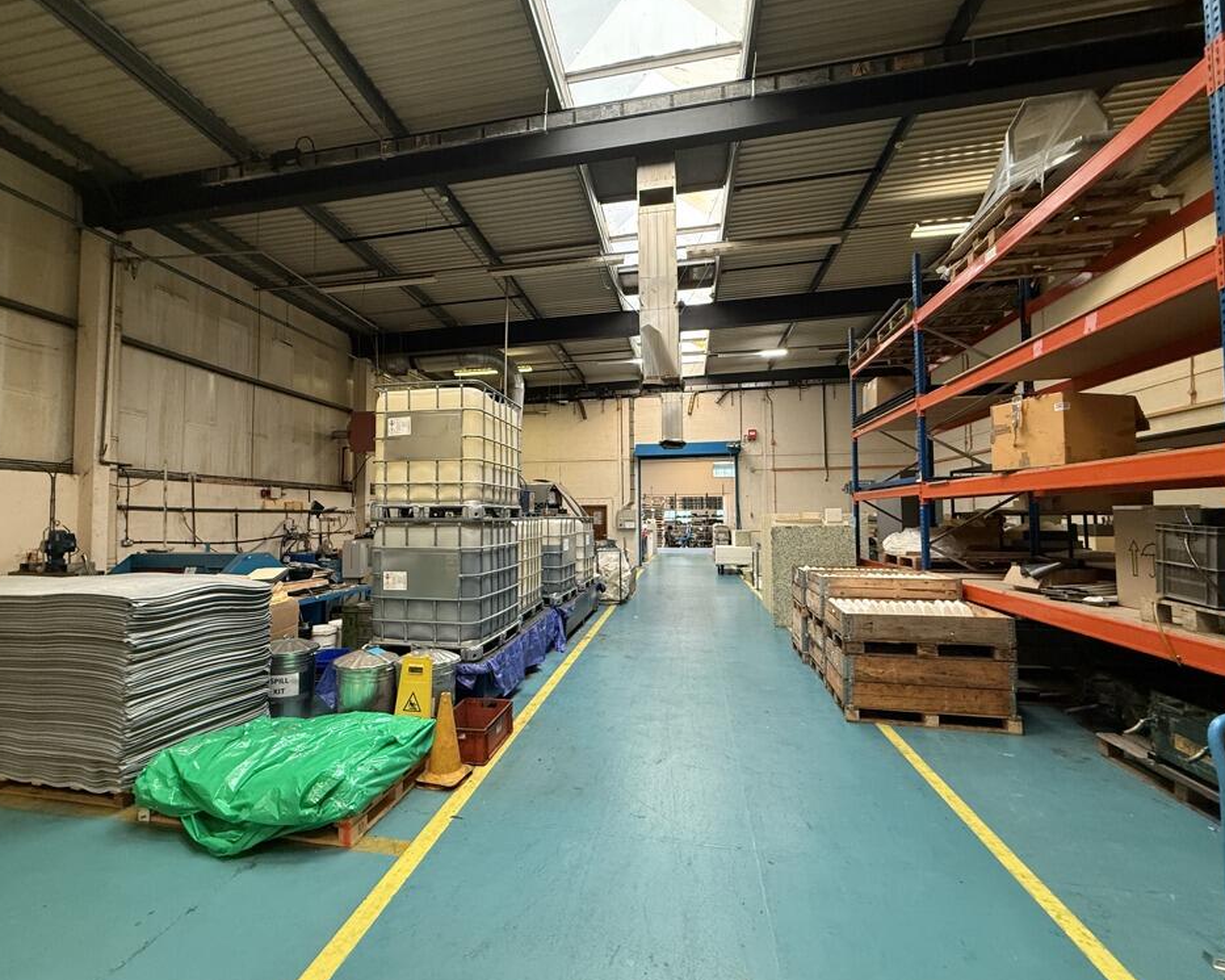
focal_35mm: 15
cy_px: 495
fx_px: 544
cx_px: 588
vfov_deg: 84.0
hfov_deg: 96.8
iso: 320
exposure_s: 1/50
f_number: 2.2
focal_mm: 2.22
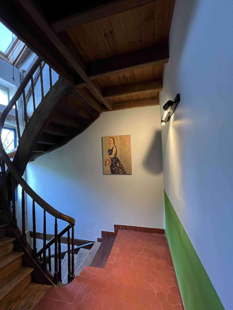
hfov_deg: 89.9
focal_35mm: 13
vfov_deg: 106.2
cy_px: 155
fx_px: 117
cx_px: 116
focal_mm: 1.57
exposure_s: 1/50
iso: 200
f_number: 1.8
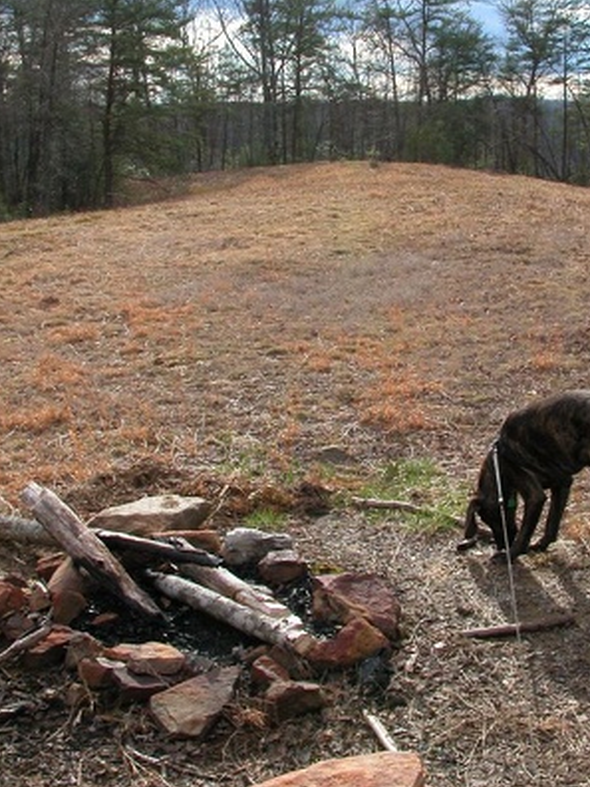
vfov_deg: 37.4
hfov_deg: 28.5
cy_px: 348
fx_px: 1159
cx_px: 365
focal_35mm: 51
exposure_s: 1/125
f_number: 8
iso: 100
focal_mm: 8.9
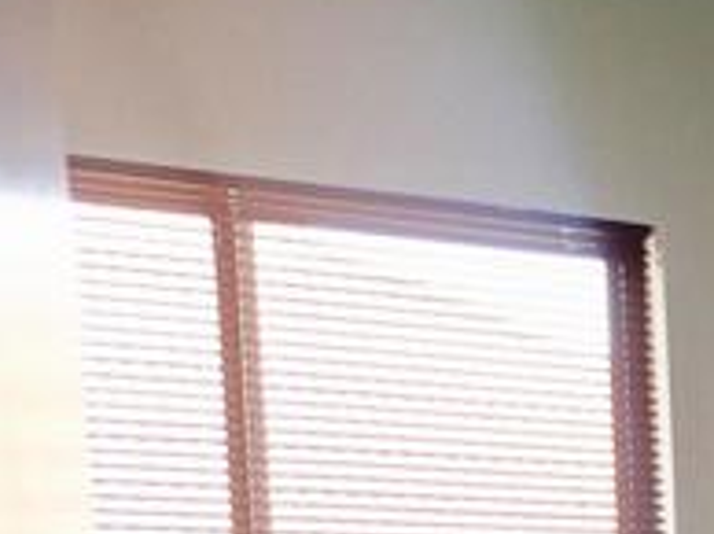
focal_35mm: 95
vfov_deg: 13.9
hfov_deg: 16.4
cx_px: 1376
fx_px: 1957
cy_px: 935
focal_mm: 5.54
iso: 40
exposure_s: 1/177
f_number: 1.8
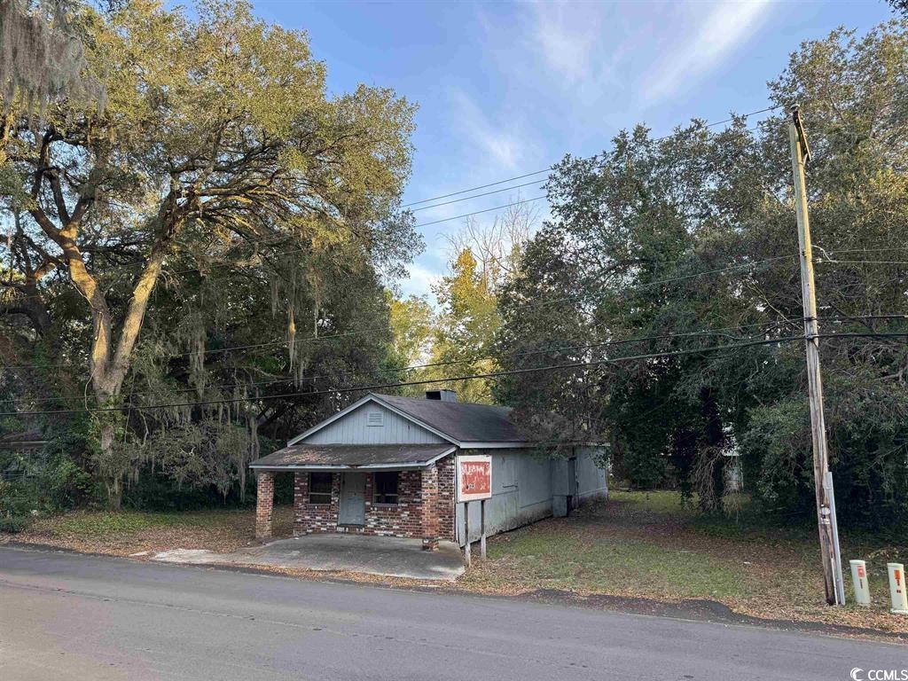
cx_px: 454
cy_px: 340
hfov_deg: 71.6
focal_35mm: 24
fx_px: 630
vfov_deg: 56.8
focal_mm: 6.76
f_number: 1.78
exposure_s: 1/235
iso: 80
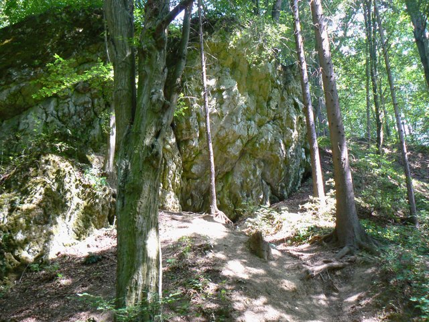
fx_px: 446
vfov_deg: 39.7
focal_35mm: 36
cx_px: 214
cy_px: 161
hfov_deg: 51.4
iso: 100
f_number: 2.8
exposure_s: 1/30
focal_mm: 6
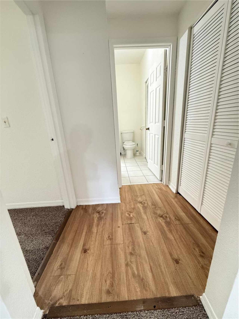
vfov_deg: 102.1
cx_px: 120
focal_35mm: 14
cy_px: 160
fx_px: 129
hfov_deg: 85.7
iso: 640
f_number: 2.2
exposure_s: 1/60
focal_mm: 2.22
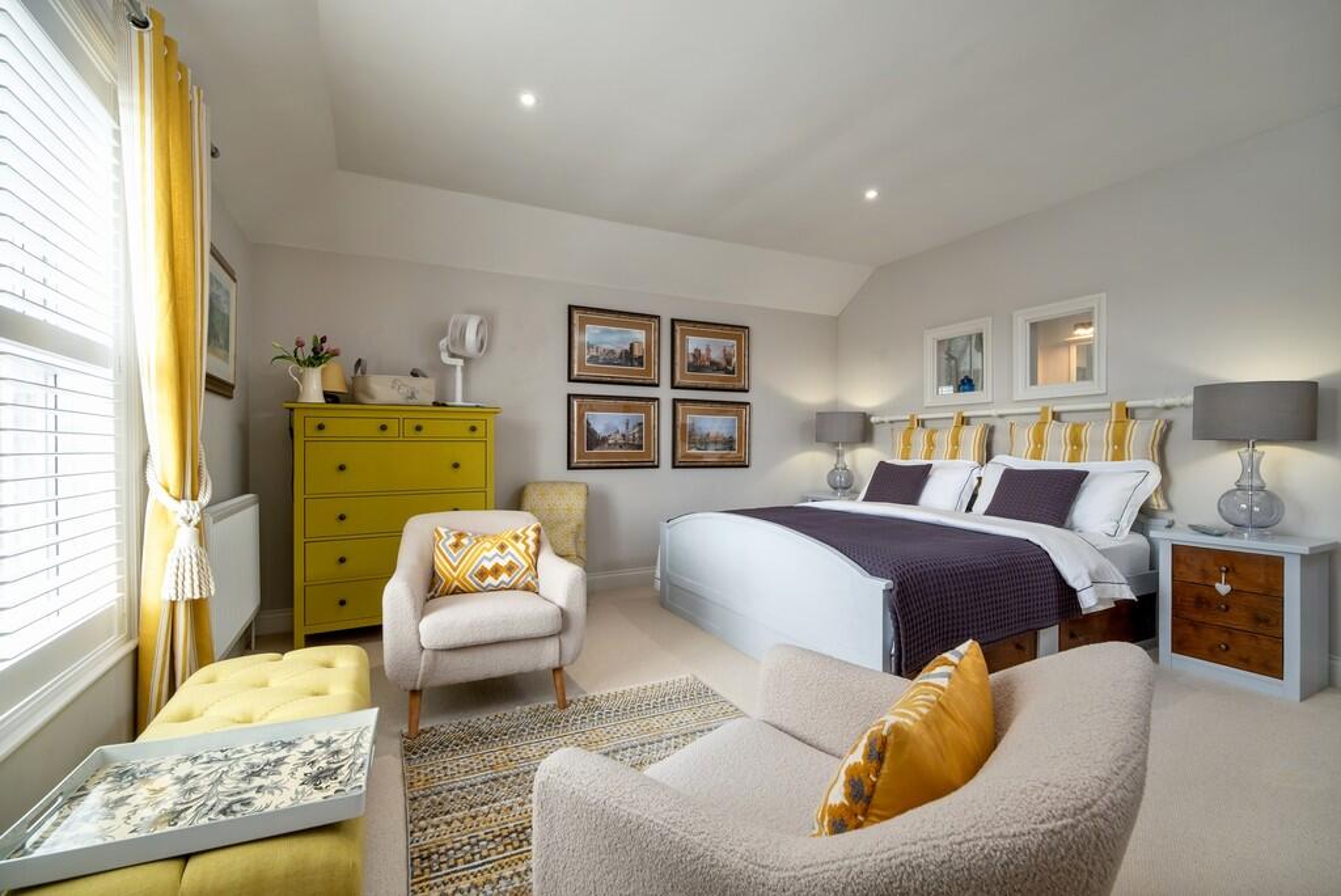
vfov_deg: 77.4
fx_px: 559
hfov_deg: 100.4
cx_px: 670
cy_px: 448
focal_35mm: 15
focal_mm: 10.1
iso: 160
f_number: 7.1
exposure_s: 1/13
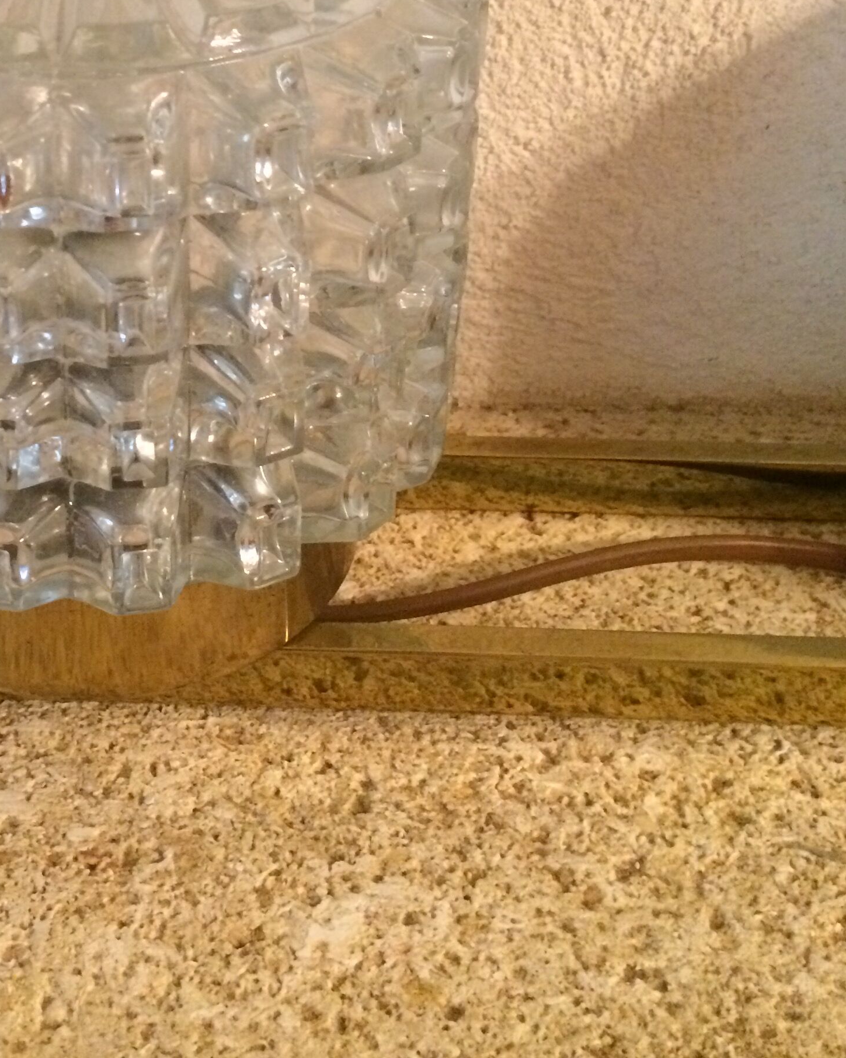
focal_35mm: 51
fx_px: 1597
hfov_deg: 28.9
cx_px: 152
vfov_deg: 35.7
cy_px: 236
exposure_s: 1/17
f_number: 2.2
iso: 500
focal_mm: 4.15
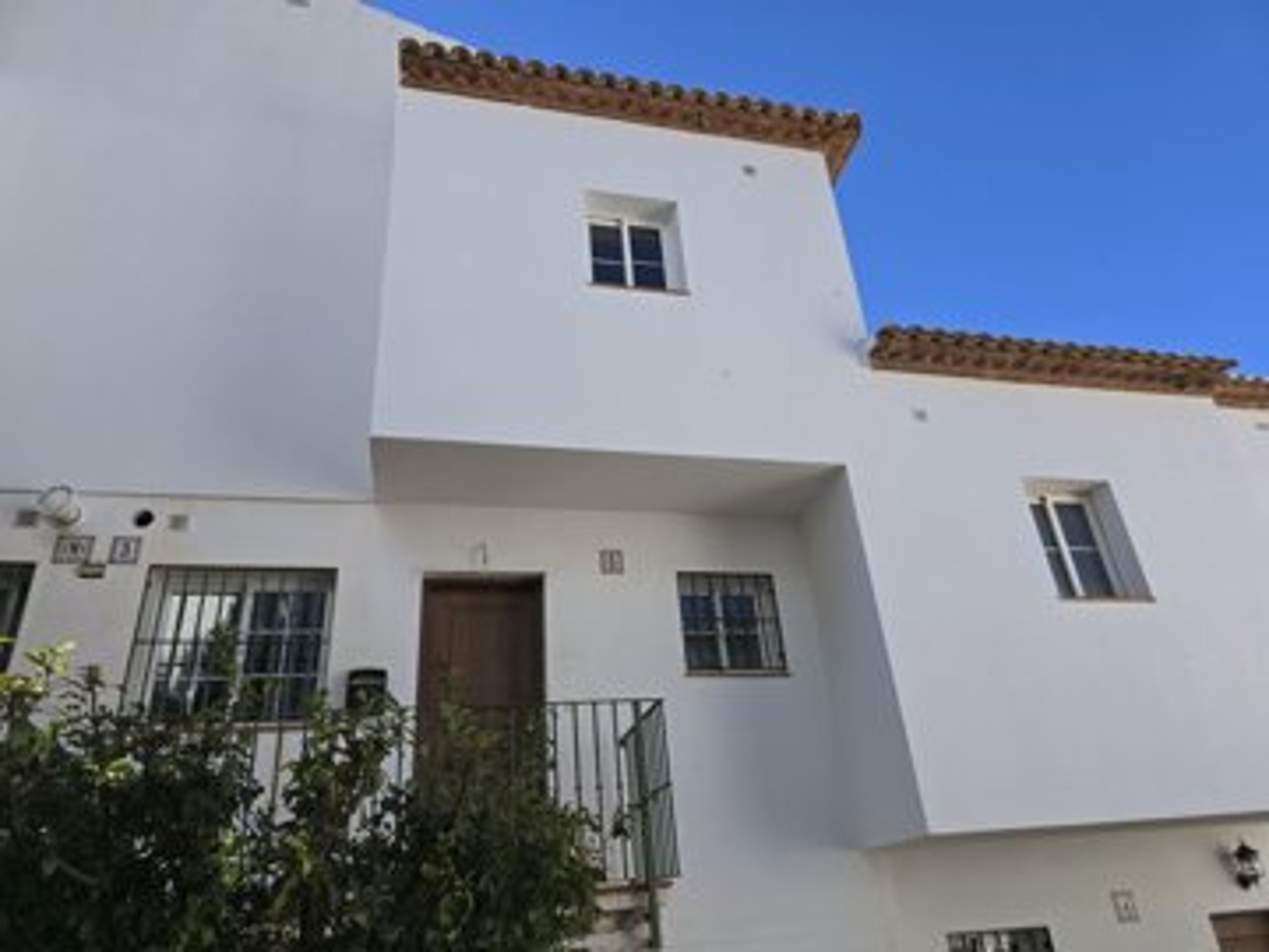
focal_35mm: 23
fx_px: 843
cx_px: 634
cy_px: 476
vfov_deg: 58.9
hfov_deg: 73.9
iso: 12
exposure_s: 1/496
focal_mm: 6.3
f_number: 1.7
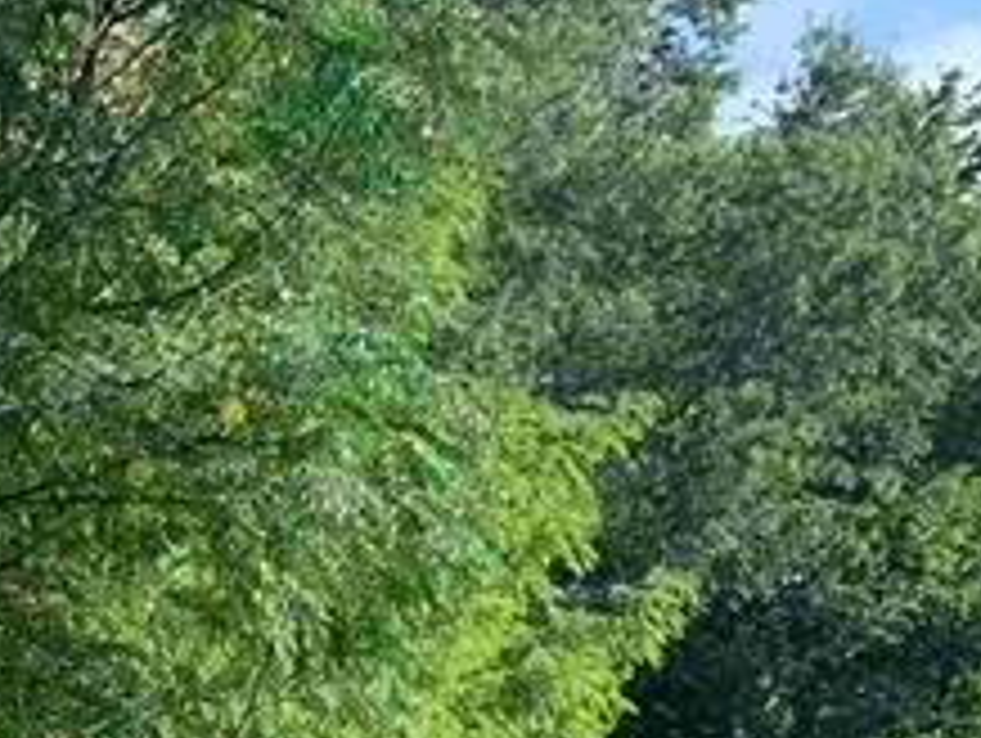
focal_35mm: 122
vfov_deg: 11.6
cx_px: -576
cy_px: 1125
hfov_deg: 14.8
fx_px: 3461
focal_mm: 4.25
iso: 25
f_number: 1.8
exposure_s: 1/732
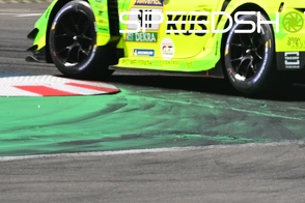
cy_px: 23
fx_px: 5185
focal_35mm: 612
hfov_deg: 3.4
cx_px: 223
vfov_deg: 2.2
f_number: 2.8
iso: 500
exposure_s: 1/3200
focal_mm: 300
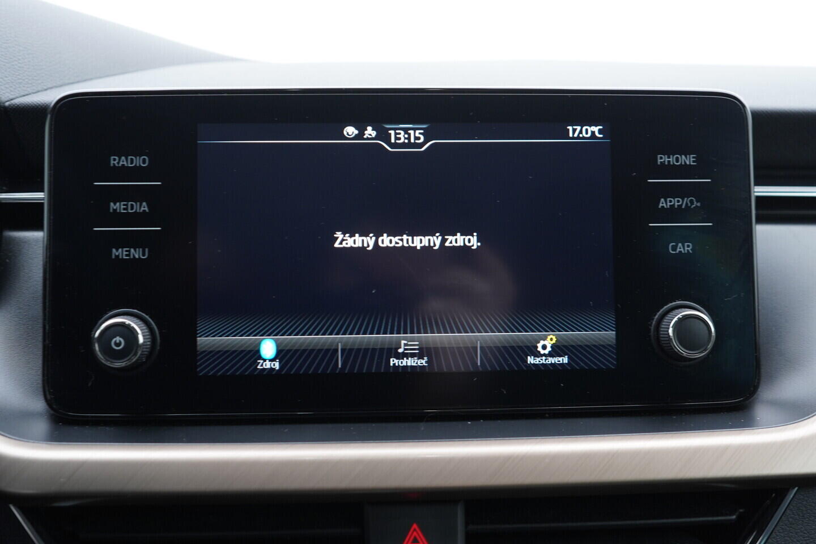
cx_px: 408
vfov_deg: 36.9
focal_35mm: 36
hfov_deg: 53.1
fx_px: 816
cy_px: 272
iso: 250
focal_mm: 24
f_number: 2.8
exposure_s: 1/40
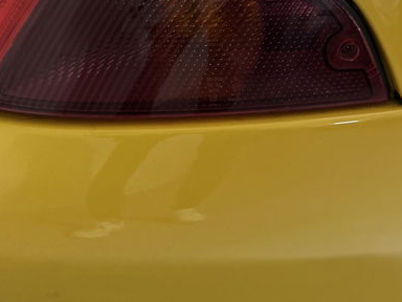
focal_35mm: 48
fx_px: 557
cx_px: 115
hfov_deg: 38.9
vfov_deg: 29.5
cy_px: 53
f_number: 1.78
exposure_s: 1/50
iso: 320
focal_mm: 6.86
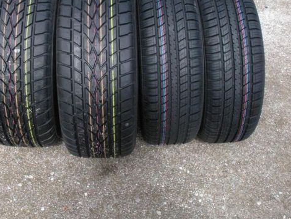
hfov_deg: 38.6
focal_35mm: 49
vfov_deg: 29.6
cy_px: 84
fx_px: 412
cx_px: 106
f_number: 5.6
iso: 400
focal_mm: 6.3
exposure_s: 1/722
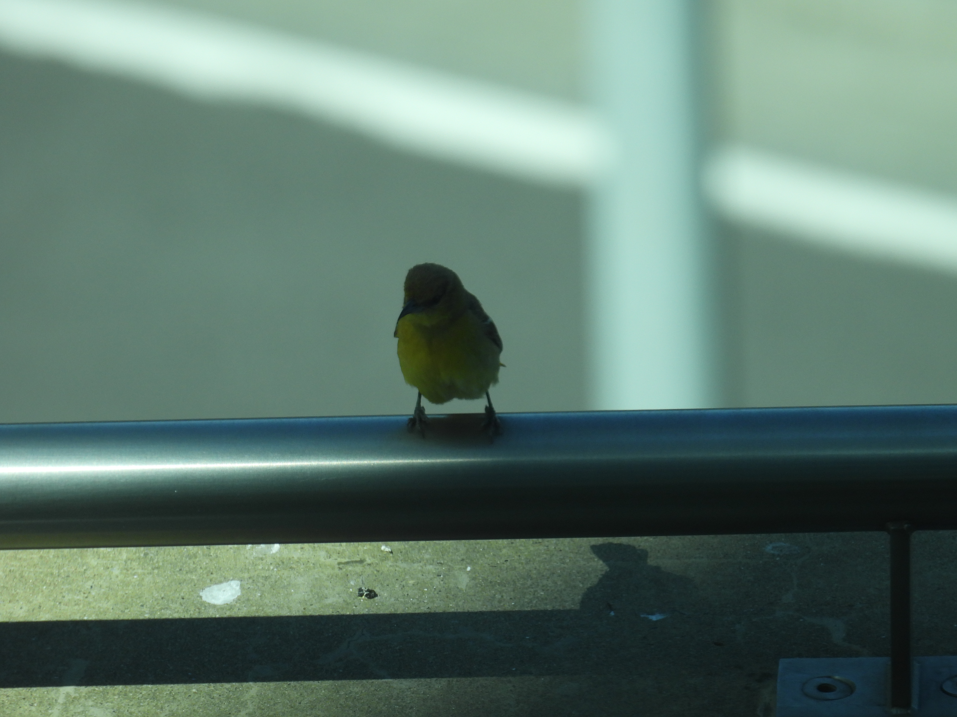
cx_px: 478
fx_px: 33203
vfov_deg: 1.2
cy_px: 358
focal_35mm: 1201
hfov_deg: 1.7
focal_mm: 214
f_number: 6.3
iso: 160
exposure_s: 1/250
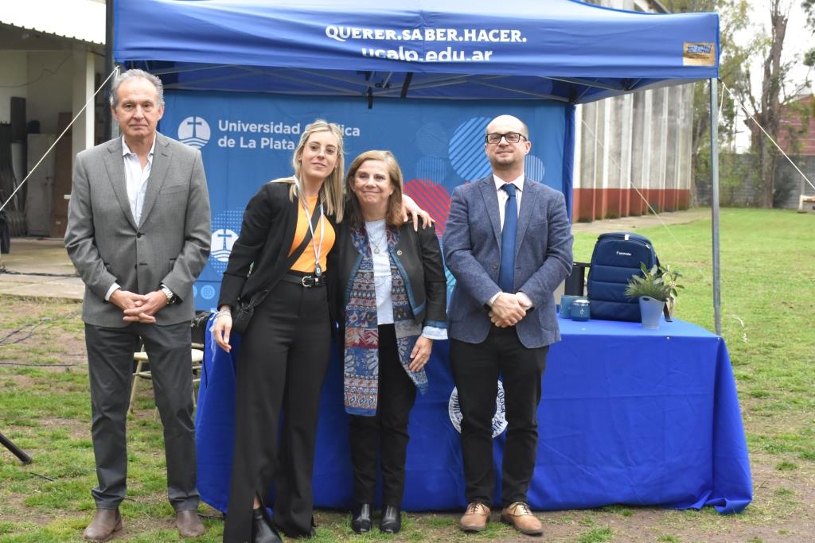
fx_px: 1358
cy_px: 272
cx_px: 408
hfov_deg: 33.4
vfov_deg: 22.6
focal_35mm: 60
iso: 2000
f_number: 8
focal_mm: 40
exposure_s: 1/250
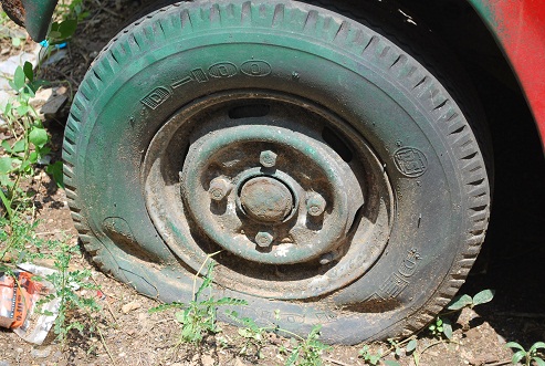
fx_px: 1092
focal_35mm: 72
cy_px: 183
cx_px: 272
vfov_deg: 19.0
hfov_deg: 28.0
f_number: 6.3
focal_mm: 48
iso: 100
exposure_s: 1/160
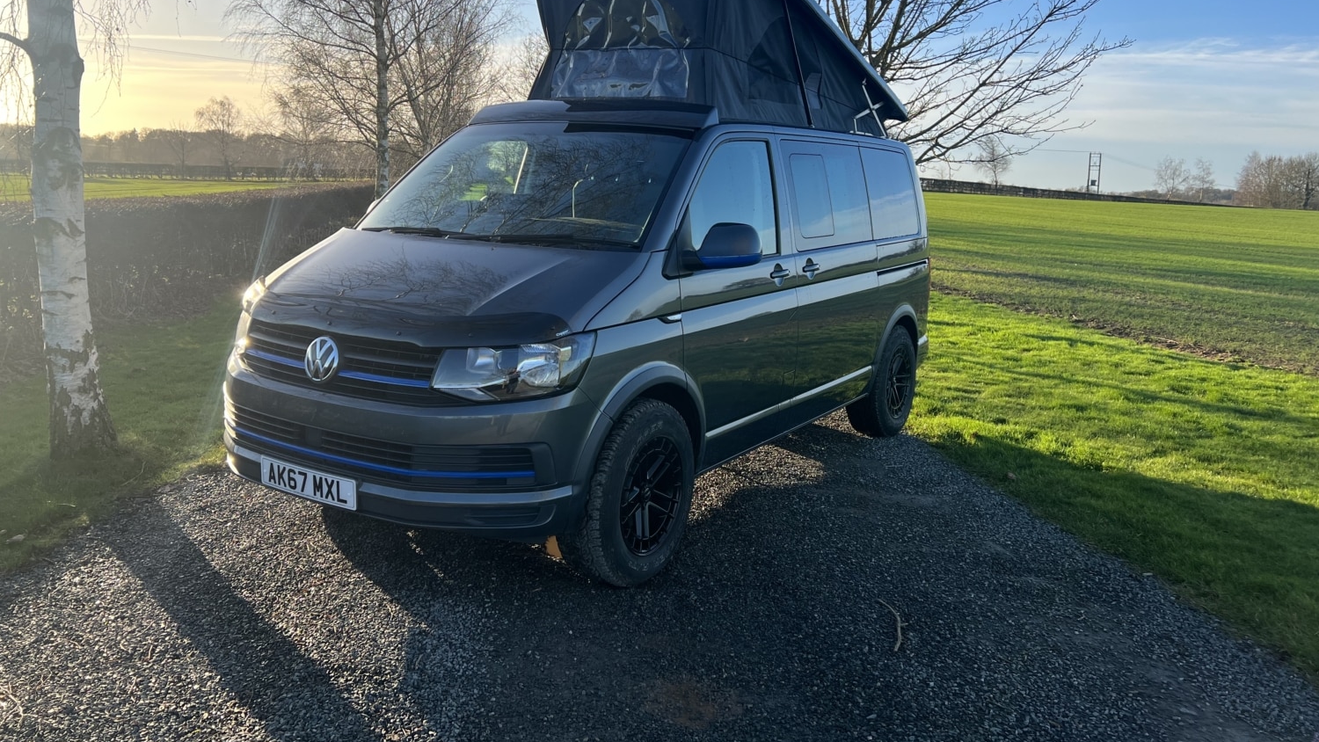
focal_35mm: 29
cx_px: 668
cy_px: 268
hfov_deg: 66.1
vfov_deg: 39.9
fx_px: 1014
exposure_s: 1/1972
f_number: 1.5
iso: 50
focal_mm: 5.7
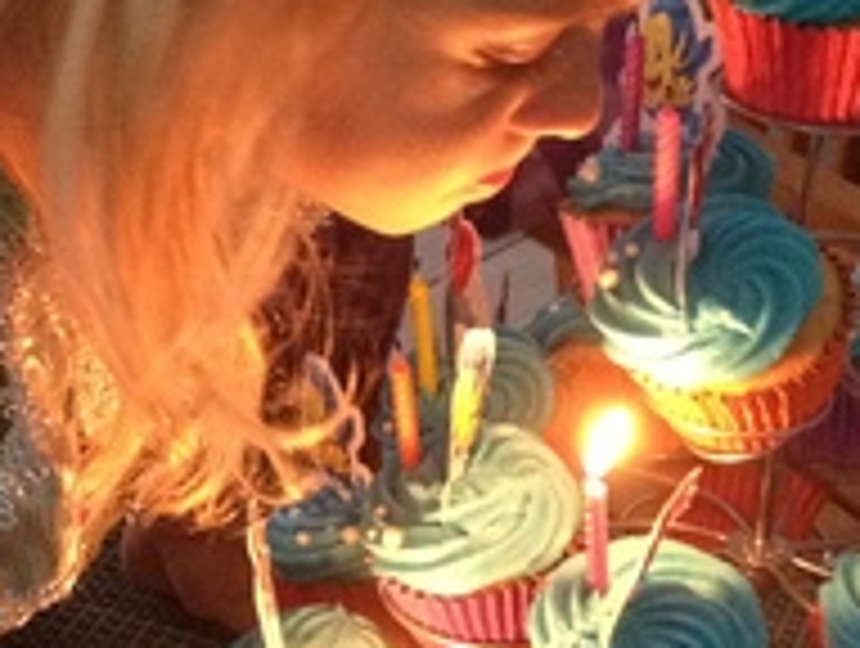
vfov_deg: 12.7
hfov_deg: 16.8
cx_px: 365
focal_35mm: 117
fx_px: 2912
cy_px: 382
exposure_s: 1/17
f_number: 2.4
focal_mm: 4.28
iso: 400
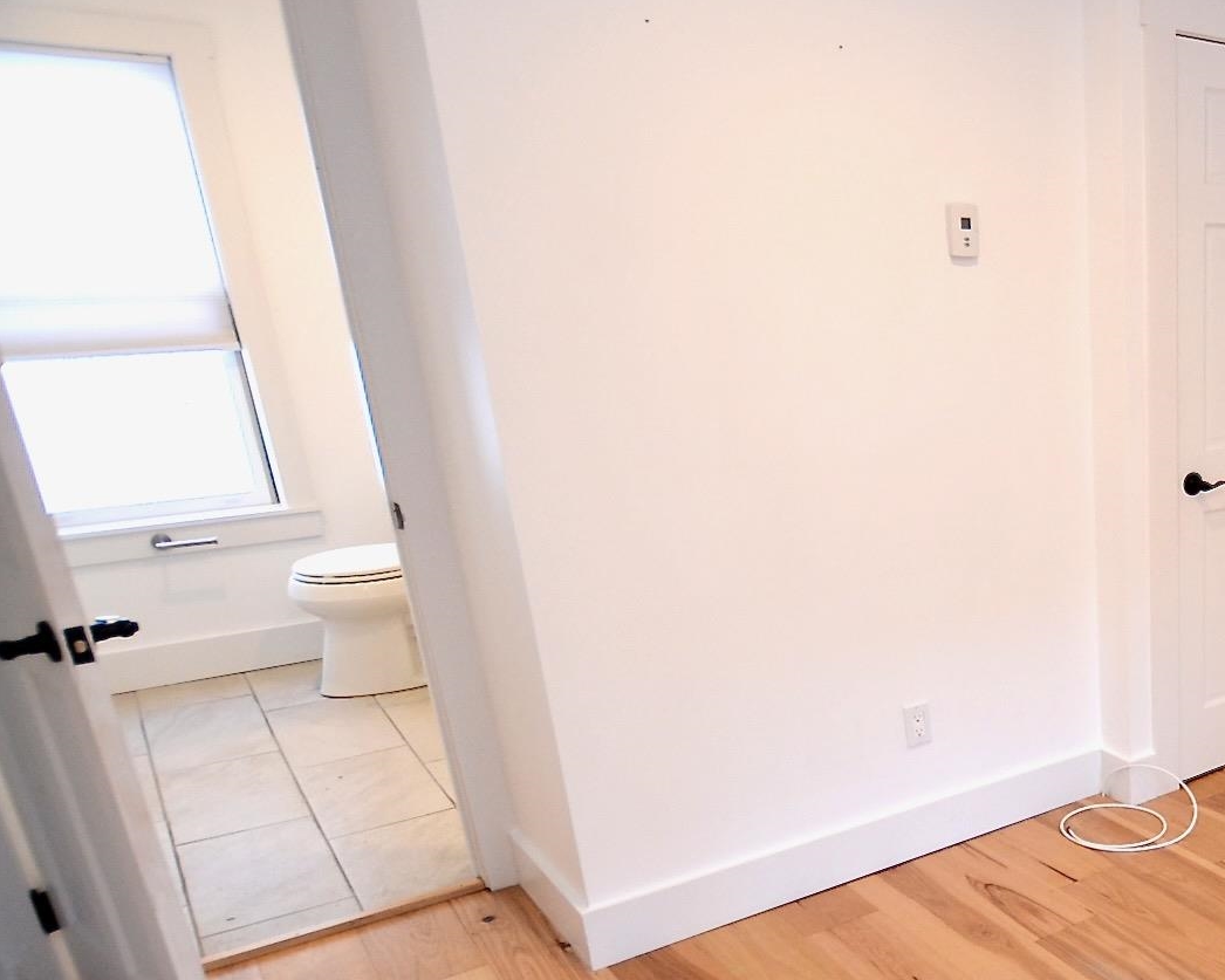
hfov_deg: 46.1
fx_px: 1124
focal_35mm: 31
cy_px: 680
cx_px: 1272
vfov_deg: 46.1
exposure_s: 1/60
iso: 400
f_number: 3.5
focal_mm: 10
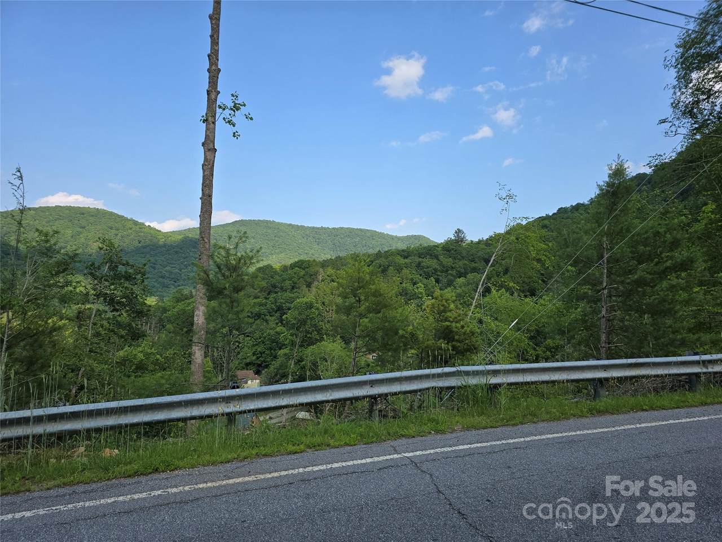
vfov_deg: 58.9
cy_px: 271
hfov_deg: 73.9
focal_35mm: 23
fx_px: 480
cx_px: 361
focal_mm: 6.3
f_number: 1.7
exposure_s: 1/447
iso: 12
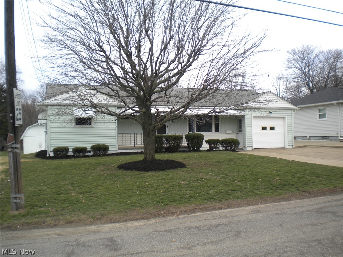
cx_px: 172
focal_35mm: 35
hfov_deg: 52.6
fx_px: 347
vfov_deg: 40.7
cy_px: 128
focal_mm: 6.3
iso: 80
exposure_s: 1/207
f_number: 4.6
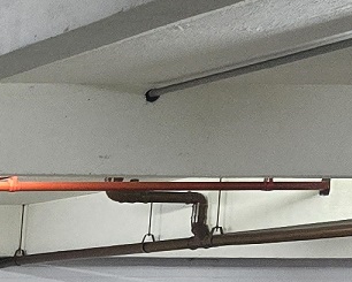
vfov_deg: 8.2
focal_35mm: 176
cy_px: 631
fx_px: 1834
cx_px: -810
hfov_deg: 8.5
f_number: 1.7
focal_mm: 6.3
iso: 2000
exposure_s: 1/60
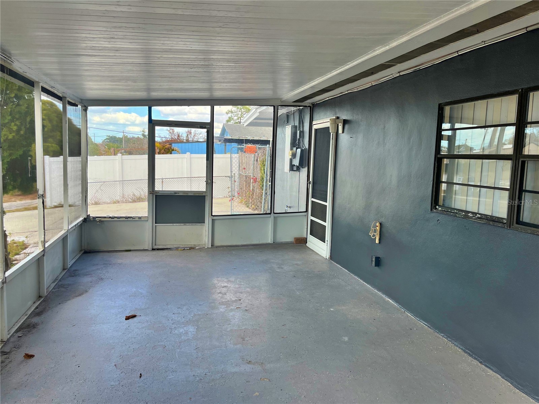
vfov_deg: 53.1
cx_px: 270
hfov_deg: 67.3
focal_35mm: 26
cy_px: 202
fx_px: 405
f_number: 1.6
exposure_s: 1/384
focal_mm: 5.1
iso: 50
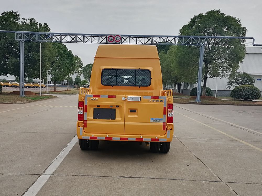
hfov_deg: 65.3
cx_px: 131
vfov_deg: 51.4
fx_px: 204
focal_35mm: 27
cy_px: 98
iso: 50
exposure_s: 1/229
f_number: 1.8
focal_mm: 5.3
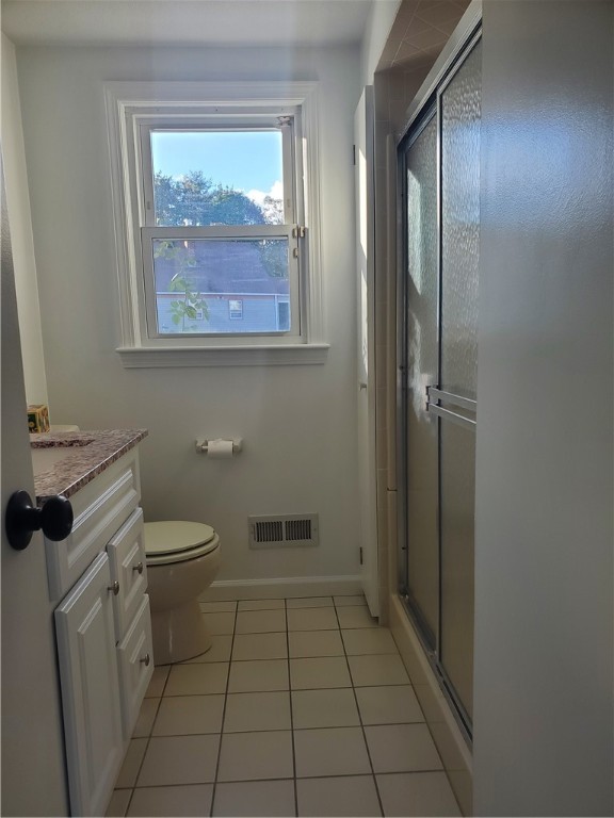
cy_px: 409
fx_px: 615
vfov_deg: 67.3
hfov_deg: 53.1
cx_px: 307
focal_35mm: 26
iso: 64
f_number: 2.4
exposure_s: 1/100
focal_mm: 4.3
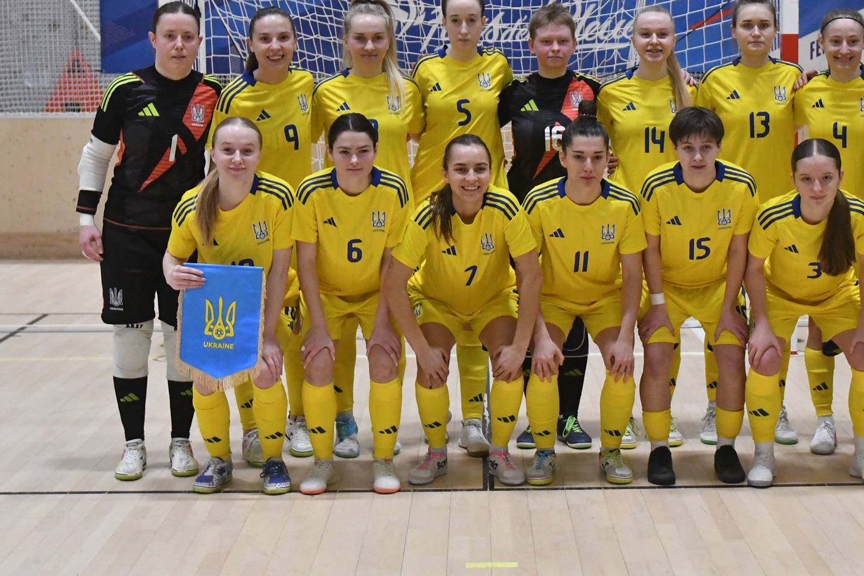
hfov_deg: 26.1
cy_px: 189
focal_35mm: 77
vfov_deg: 17.7
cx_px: 588
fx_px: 1848
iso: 4000
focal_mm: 27
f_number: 2.8
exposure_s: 1/1600
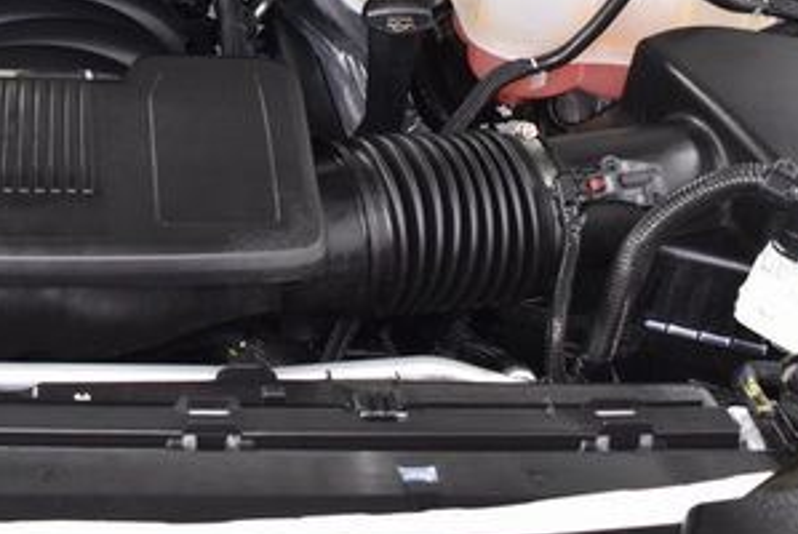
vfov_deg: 17.5
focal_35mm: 77
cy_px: 73
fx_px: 1708
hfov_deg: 25.2
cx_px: 29
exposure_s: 1/15
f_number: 4.5
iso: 1600
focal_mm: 24
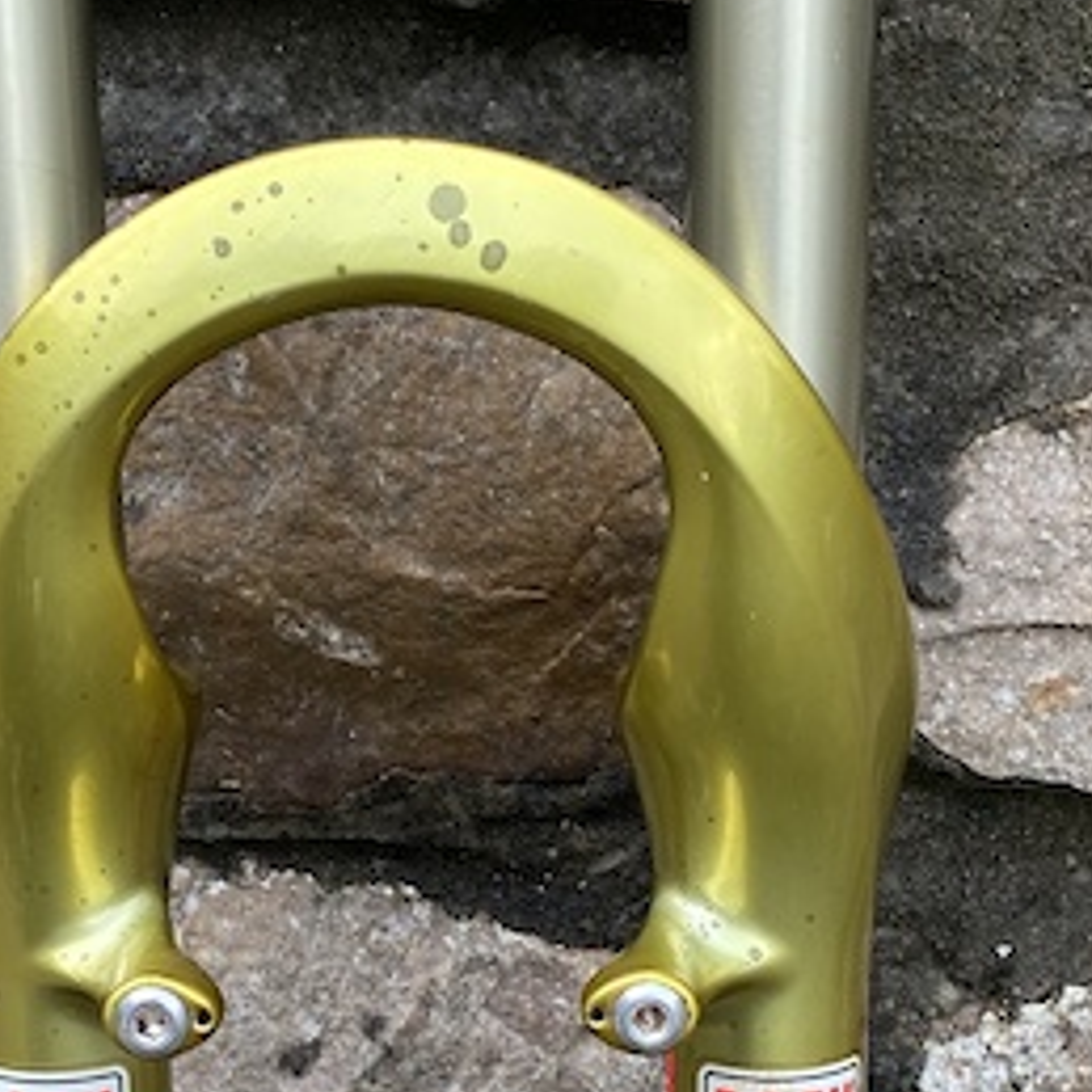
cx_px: 489
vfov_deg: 24.1
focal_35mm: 71
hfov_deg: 24.3
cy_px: 810
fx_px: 2534
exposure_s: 1/323
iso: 32
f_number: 1.8
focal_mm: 4.25
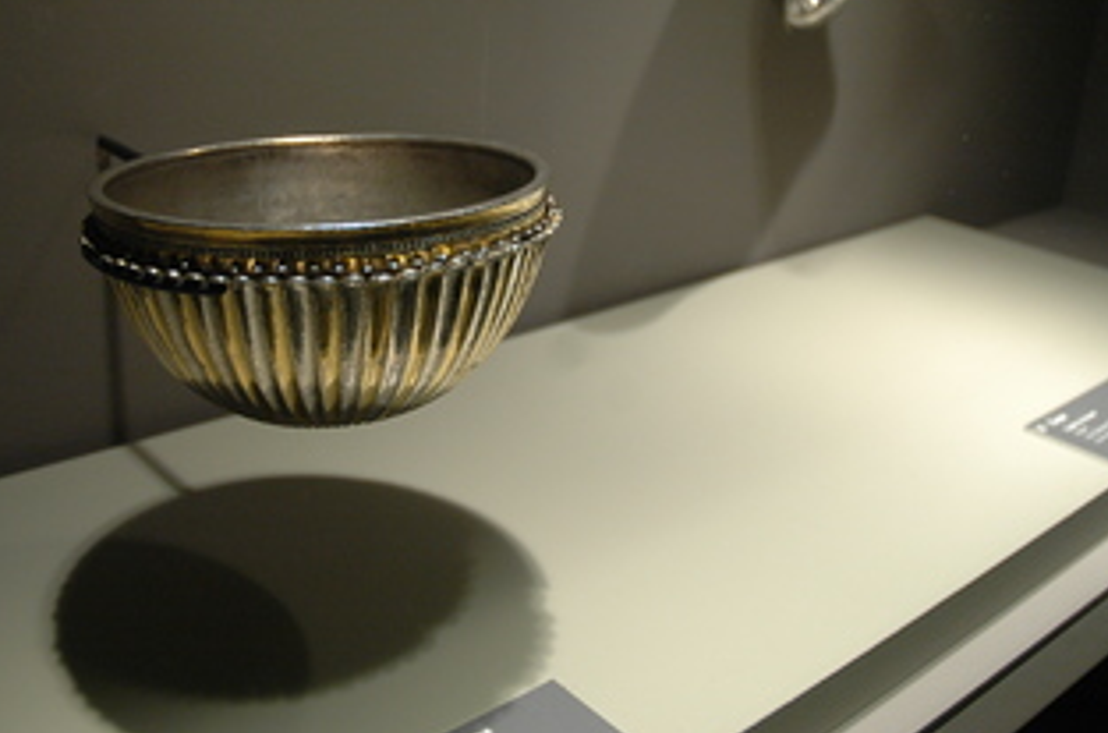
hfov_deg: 50.2
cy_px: 237
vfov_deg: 34.5
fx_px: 1167
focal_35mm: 38
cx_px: 404
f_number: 3.5
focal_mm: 18
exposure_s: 1/30
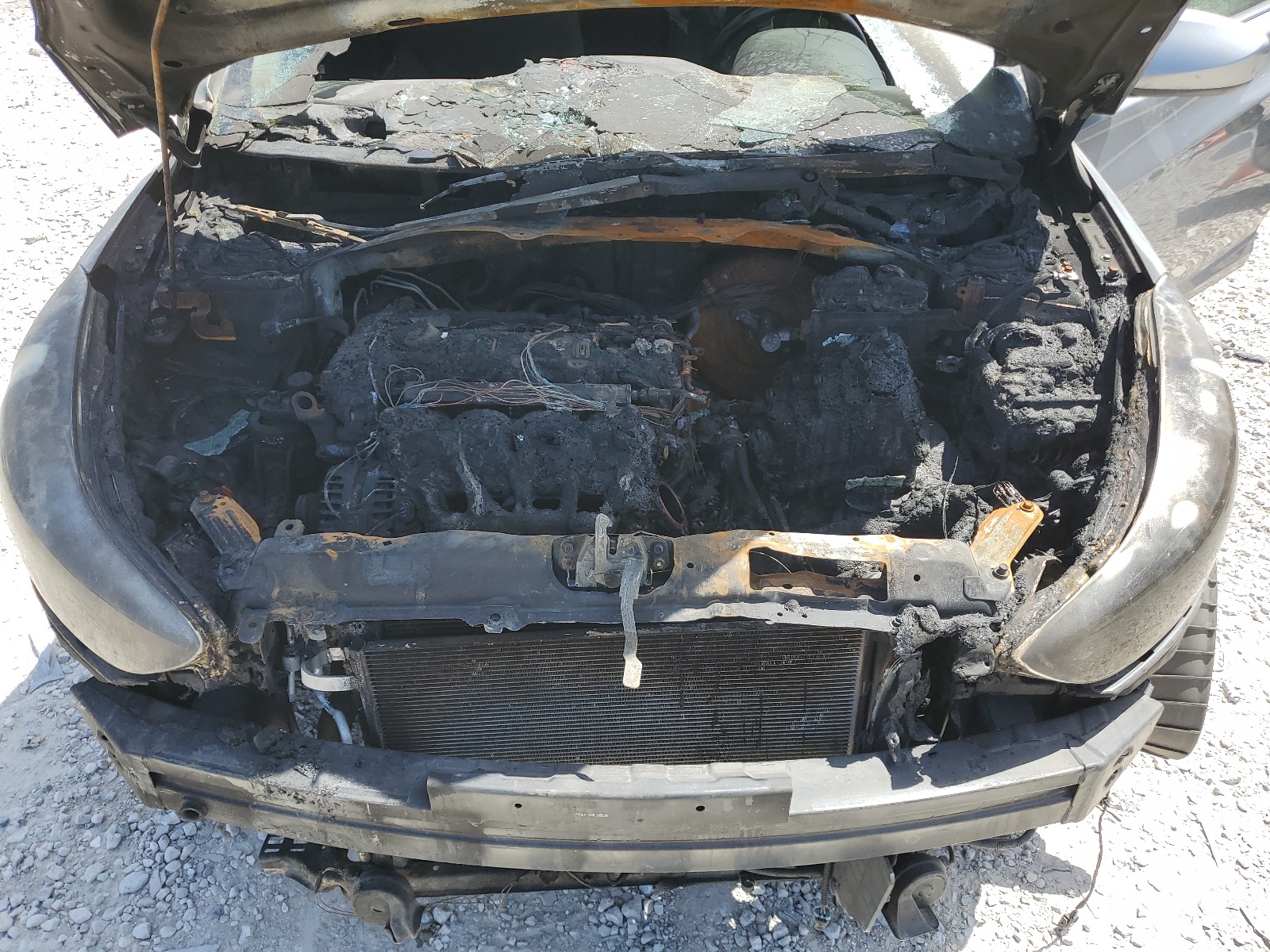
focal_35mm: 26
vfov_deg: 53.1
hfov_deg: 67.3
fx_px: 954
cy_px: 476
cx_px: 635
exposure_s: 1/1111
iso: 50
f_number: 1.5
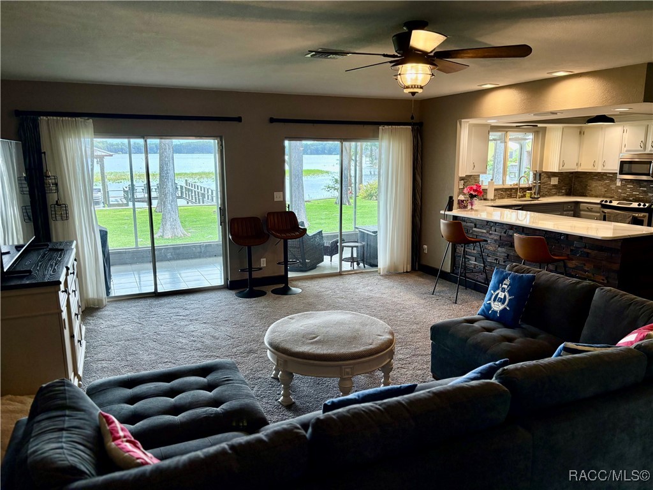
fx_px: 490
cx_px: 326
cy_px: 245
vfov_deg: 53.1
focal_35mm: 26
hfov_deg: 67.3
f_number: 1.6
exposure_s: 1/152
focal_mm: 5.96
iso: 125
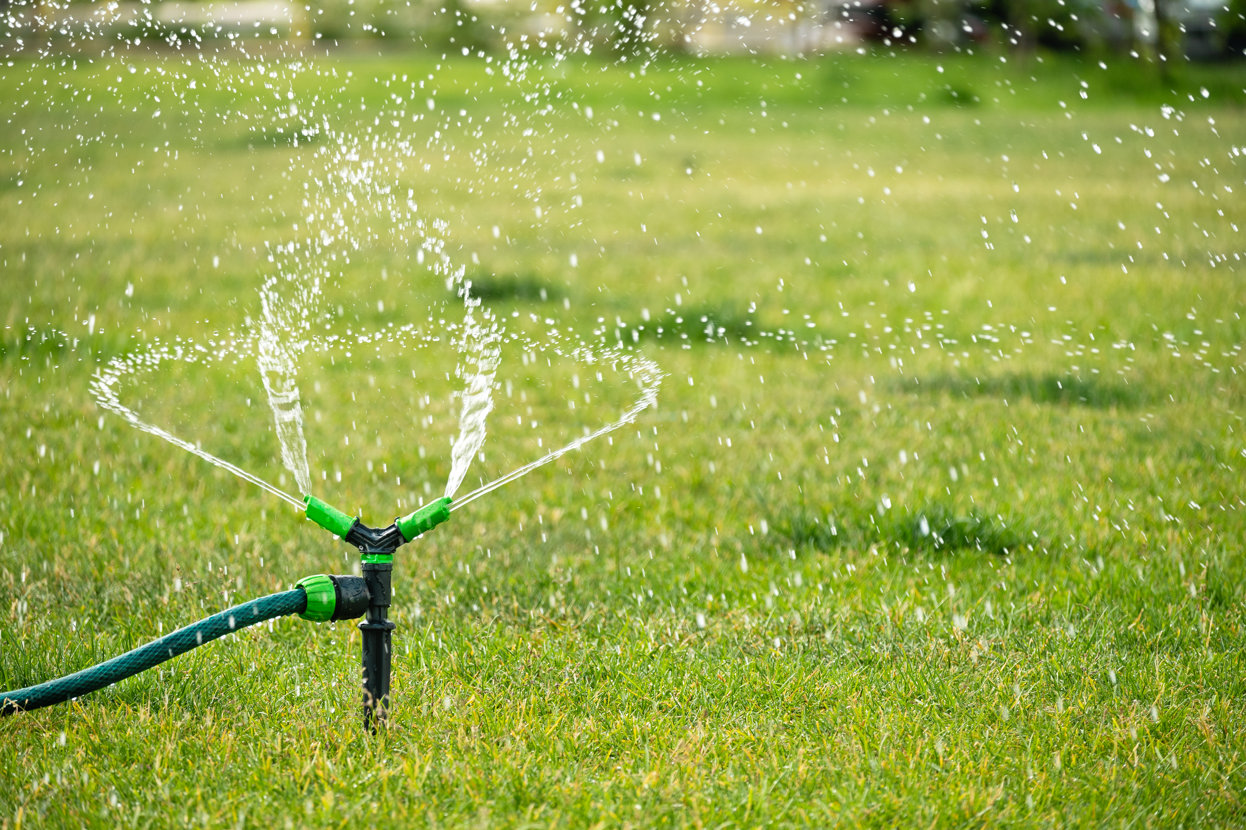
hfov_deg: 8.9
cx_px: 623
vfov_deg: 5.9
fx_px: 8046
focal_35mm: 232
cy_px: 415
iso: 160
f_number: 5.3
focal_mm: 155
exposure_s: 1/500
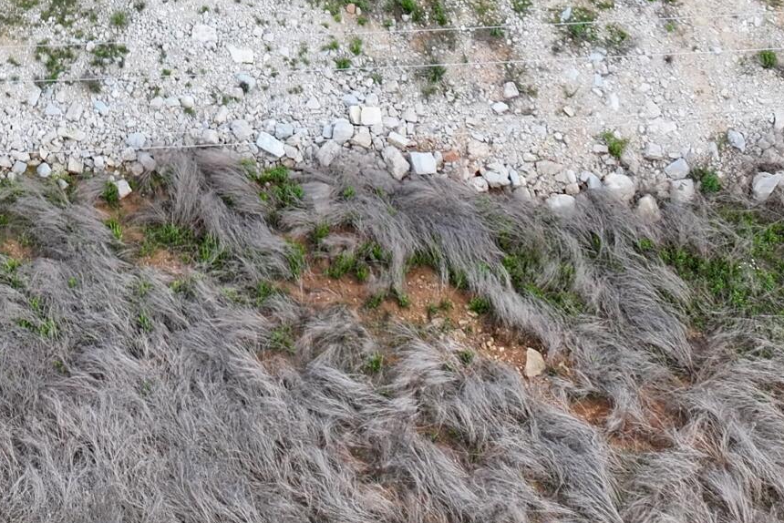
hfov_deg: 22.3
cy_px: -423
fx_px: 1895
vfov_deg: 13.9
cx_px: -39
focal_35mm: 87
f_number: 2.8
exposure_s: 1/640
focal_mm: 12.29
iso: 100
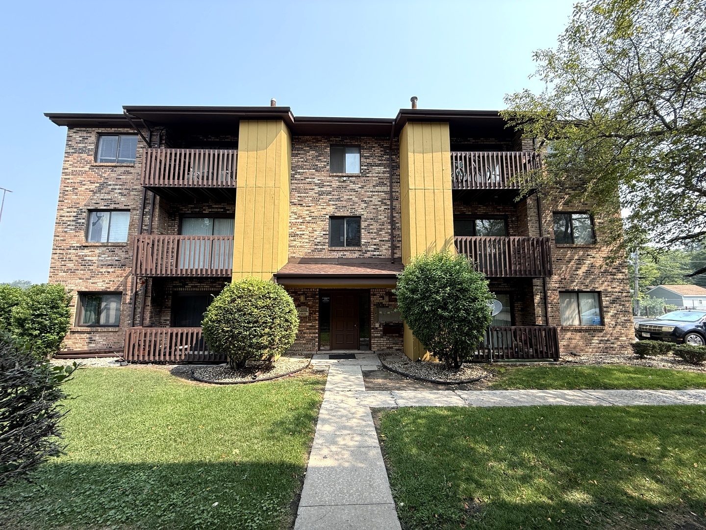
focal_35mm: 14
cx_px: 353
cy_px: 265
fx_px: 286
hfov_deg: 102.1
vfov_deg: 85.7
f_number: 2.2
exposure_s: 1/498
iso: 50
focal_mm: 2.22
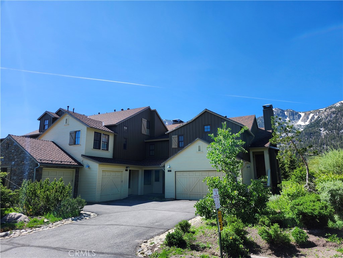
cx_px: 172
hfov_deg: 73.9
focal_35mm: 23
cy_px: 129
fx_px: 228
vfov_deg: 58.9
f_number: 1.8
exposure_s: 1/1135
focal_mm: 5.54
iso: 25
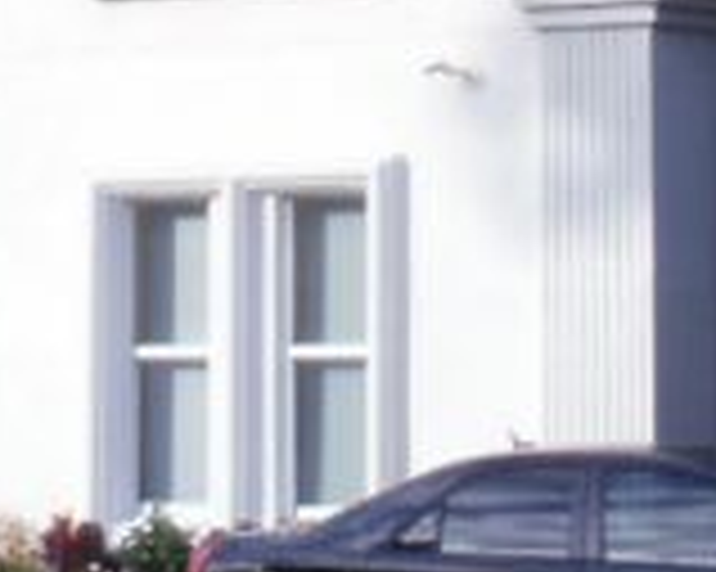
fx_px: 4807
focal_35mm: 227
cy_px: -171
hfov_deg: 8.5
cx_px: -63
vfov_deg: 6.7
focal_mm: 6.3
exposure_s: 1/250
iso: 100
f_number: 5.6
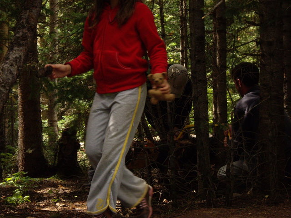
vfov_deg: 13.0
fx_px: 958
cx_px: 146
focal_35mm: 114
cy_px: 109
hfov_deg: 17.3
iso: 200
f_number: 5.2
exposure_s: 1/125
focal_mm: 18.6
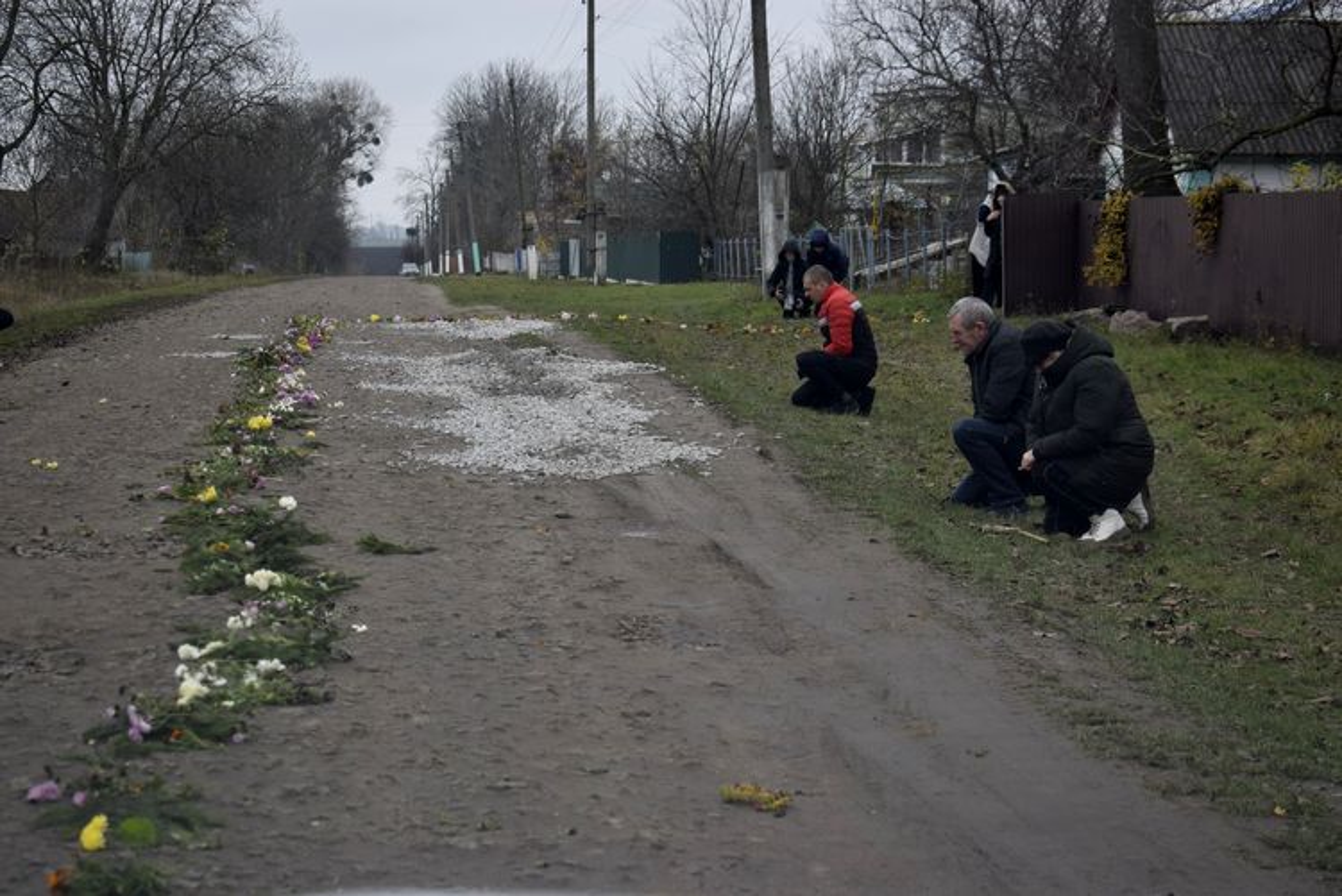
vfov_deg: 16.6
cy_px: 448
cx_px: 671
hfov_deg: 24.6
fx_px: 3077
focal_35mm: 82
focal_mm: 55
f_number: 5.6
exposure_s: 1/400
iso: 400
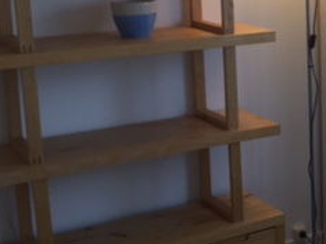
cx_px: 393
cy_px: 75
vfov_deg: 18.6
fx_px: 744
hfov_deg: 22.7
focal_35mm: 79
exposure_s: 1/50
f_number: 2.2
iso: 40
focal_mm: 4.15
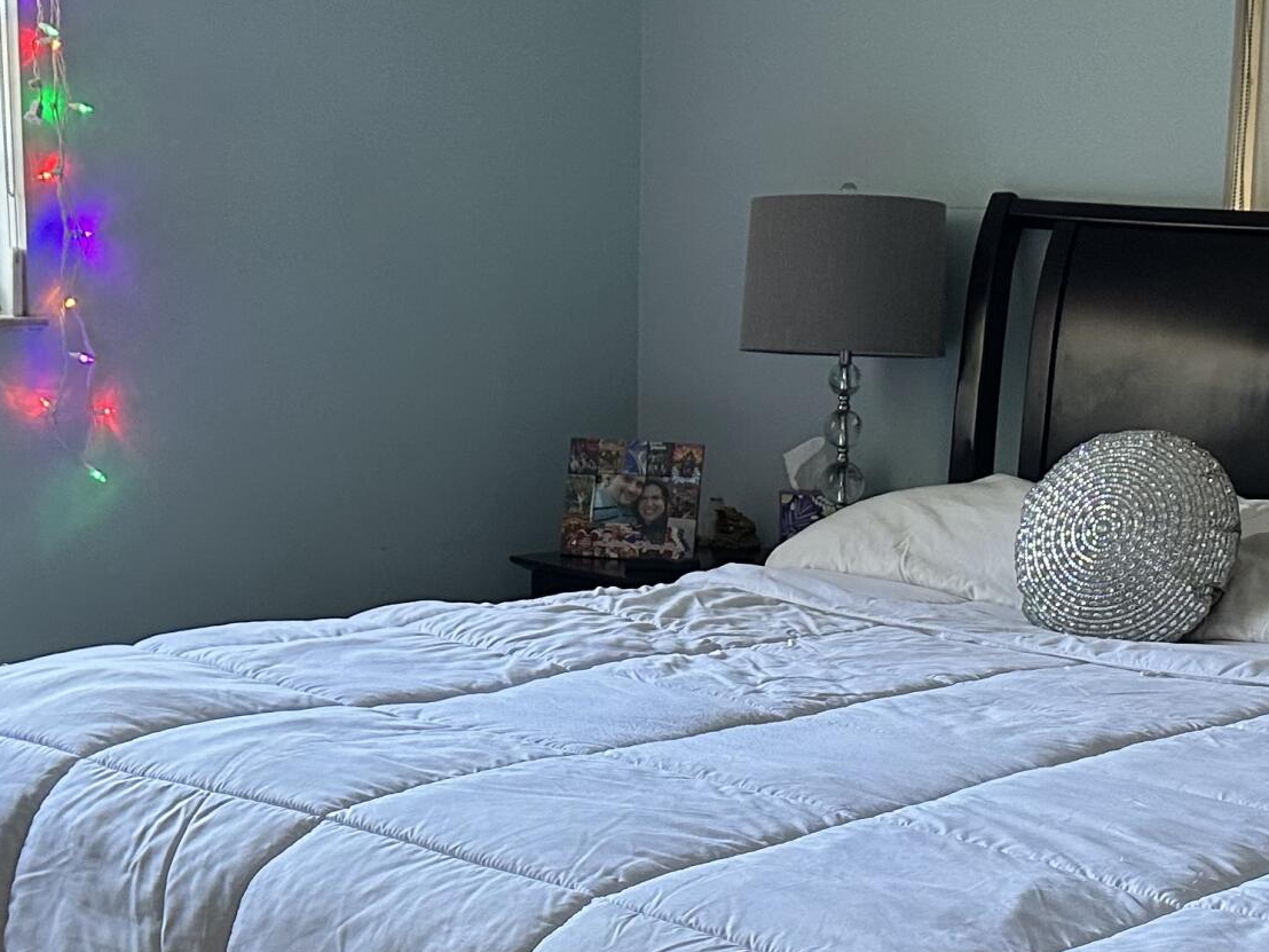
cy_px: 676
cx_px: 686
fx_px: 2383
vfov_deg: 22.4
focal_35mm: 65
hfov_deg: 29.8
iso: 250
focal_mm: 6.86
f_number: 1.78
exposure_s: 1/60
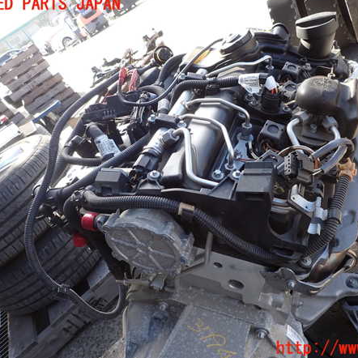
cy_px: 177
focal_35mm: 30
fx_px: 351
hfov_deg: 53.6
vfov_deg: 54.0
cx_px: 216
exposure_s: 1/200
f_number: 2.8
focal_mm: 4.5
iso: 100
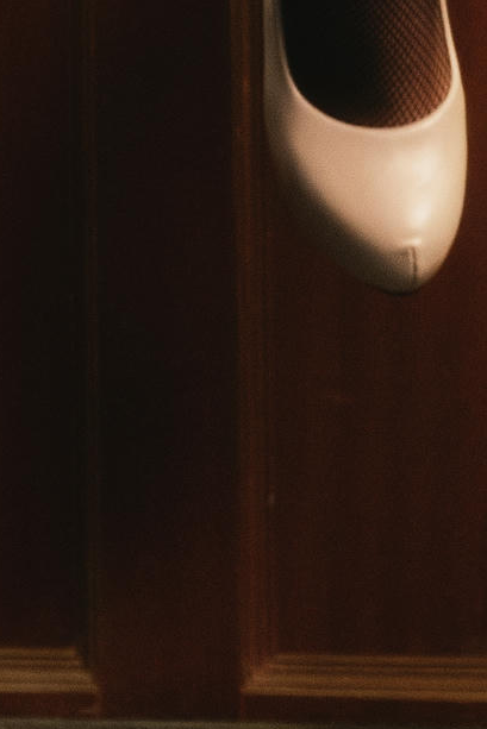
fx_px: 6449
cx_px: 648
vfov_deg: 6.1
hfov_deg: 4.3
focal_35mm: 318
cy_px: -1262
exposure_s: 1/125
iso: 1600
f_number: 2.8
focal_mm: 49
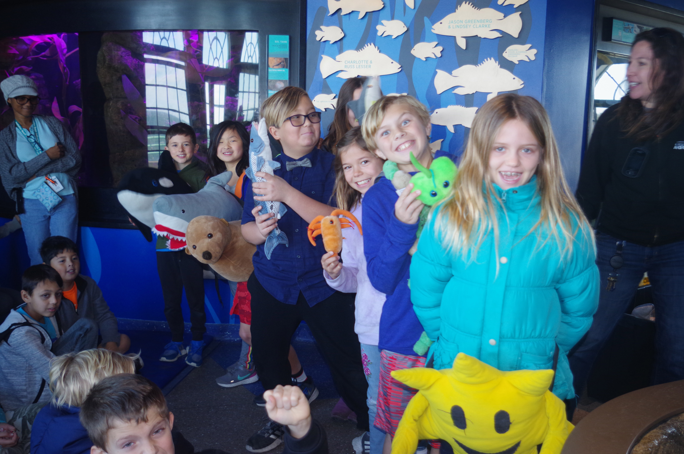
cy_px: 227
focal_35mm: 34
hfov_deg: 55.1
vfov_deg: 38.3
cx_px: 342
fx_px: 655
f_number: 4
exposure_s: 1/60
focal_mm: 23
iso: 800
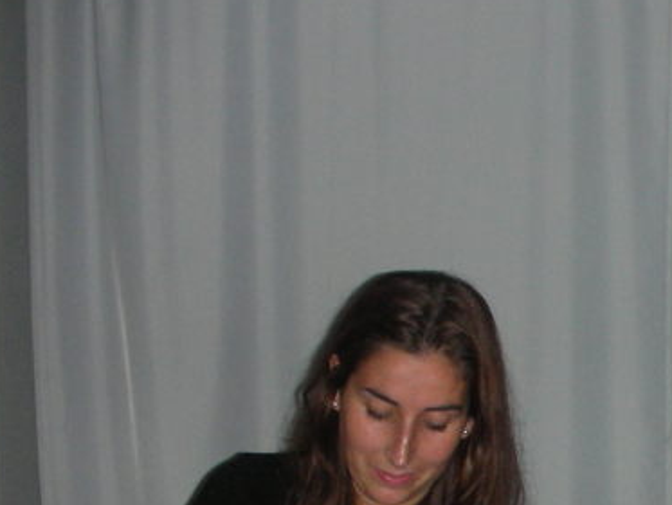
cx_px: 755
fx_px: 1864
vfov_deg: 14.9
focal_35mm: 96
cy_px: 595
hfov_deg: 19.5
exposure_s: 1/60.1
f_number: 3
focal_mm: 5.8
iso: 123
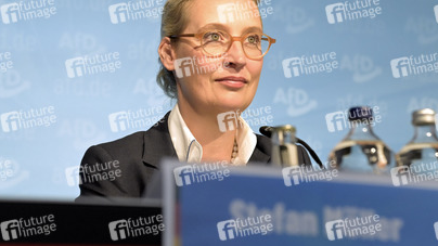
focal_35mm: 131
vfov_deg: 9.2
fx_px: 1521
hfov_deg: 16.4
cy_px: 92
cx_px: 216
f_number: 5
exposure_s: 1/640
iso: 10000
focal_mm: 112
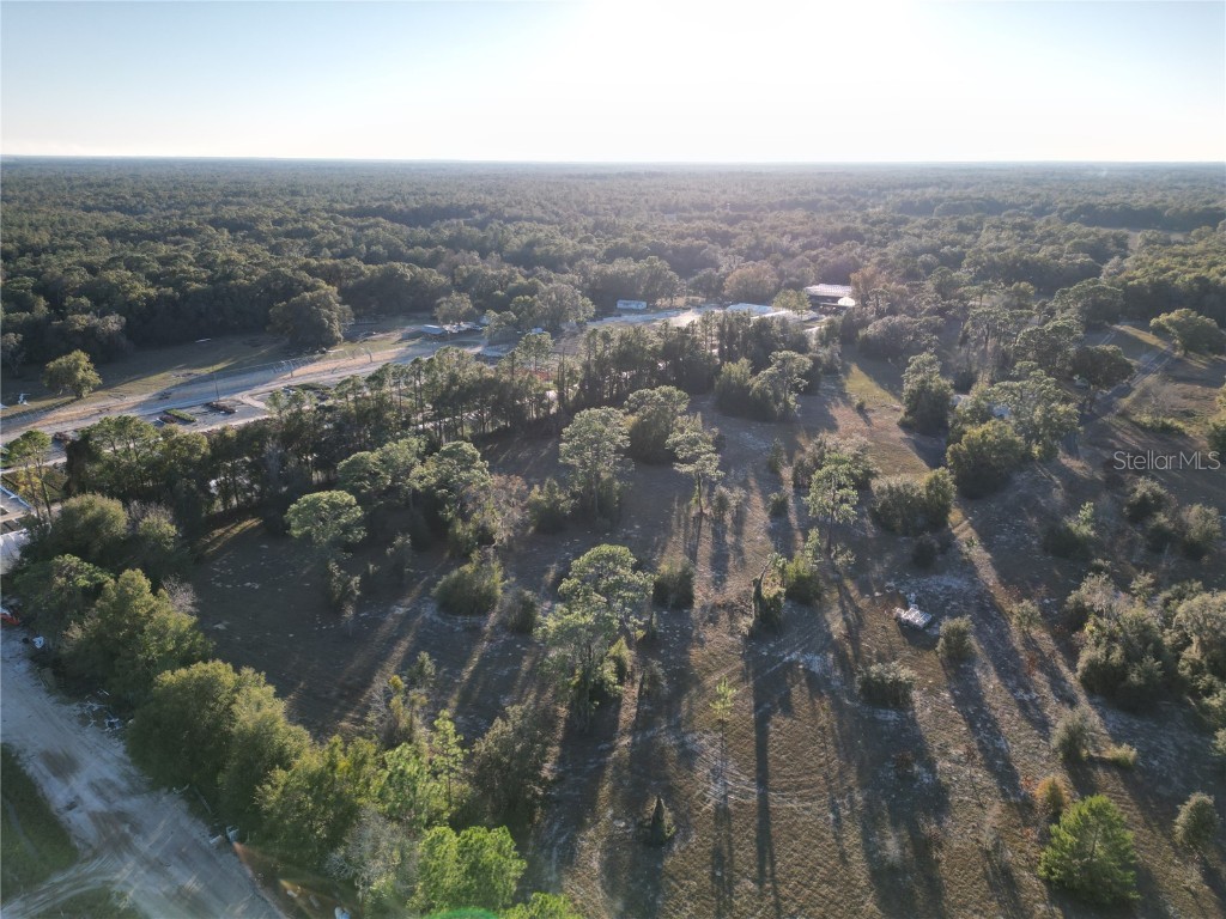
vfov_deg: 56.8
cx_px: 613
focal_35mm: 24
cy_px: 460
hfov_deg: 71.6
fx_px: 850
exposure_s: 1/2000
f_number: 1.7
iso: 110
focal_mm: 6.72
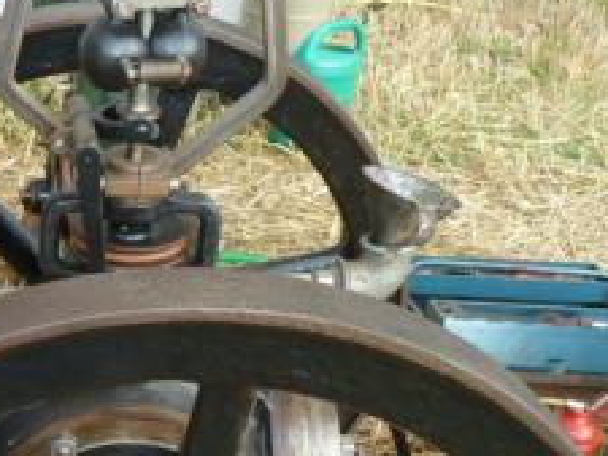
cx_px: -78
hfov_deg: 25.2
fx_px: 1248
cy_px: 413
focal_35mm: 71
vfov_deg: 20.3
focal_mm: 4.1
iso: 100
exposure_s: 1/200
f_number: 3.3
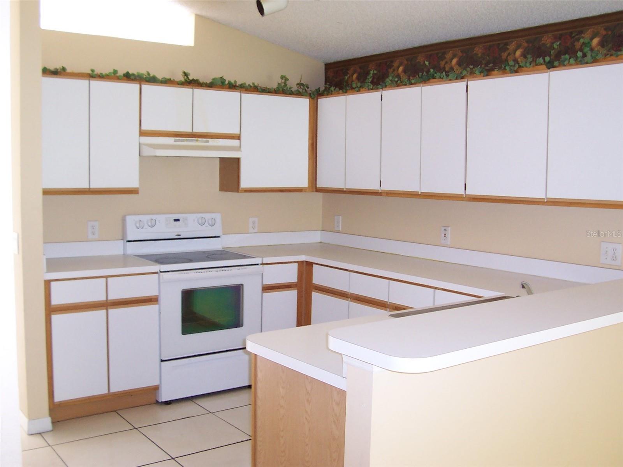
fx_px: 666
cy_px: 234
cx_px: 312
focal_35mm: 37
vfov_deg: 38.7
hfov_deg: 50.1
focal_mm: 5.6
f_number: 2.8
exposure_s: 1/15
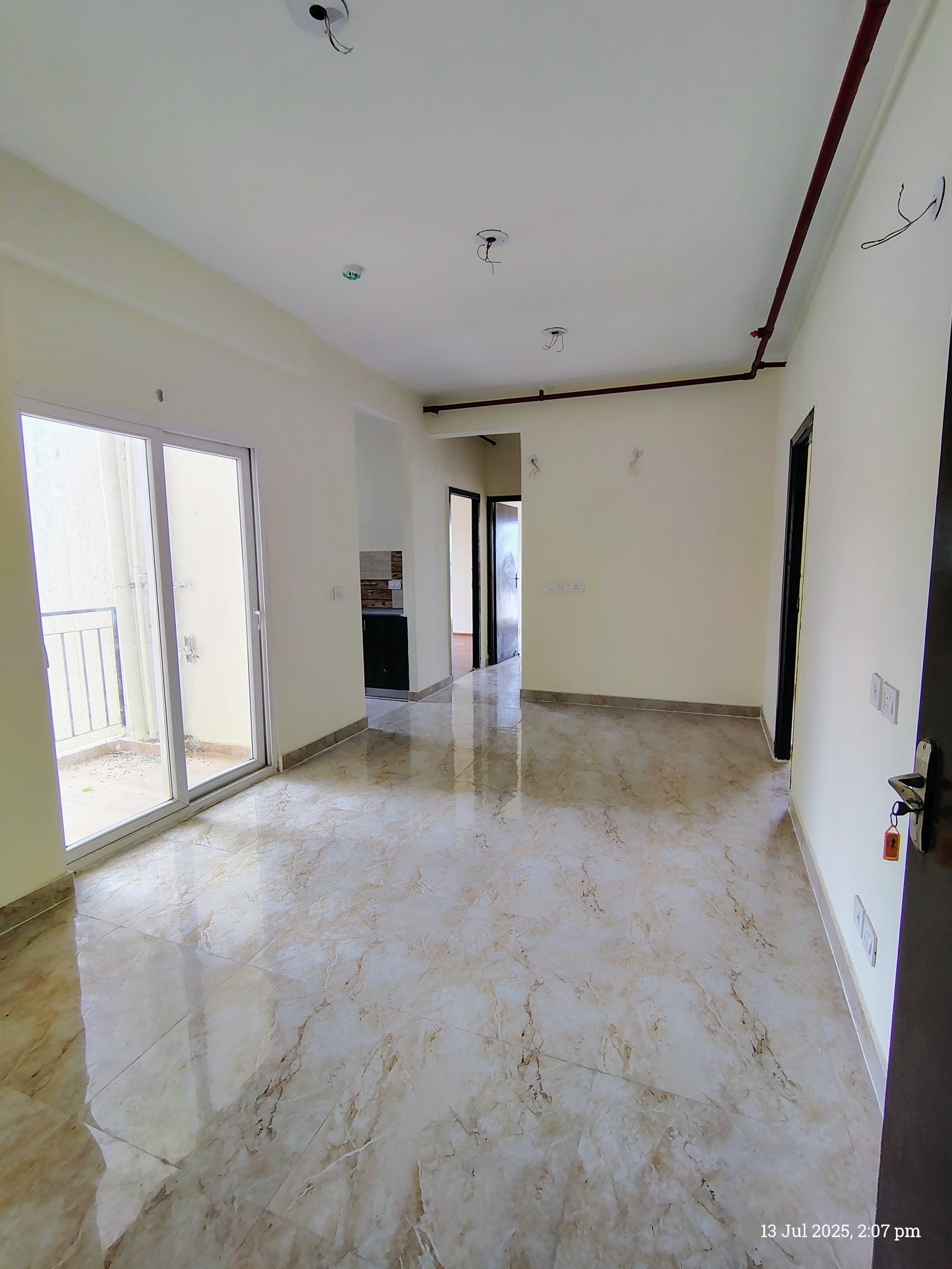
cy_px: 634
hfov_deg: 78.1
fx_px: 587
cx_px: 476
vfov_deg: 94.5
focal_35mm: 16
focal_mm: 2.13
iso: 186
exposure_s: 1/100
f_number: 2.2
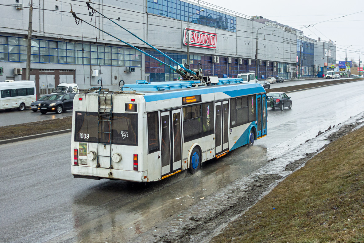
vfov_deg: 31.1
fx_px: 435
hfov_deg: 45.4
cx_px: 179
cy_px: 92
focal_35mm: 43
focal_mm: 12.48
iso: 125
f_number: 3.2
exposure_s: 1/250
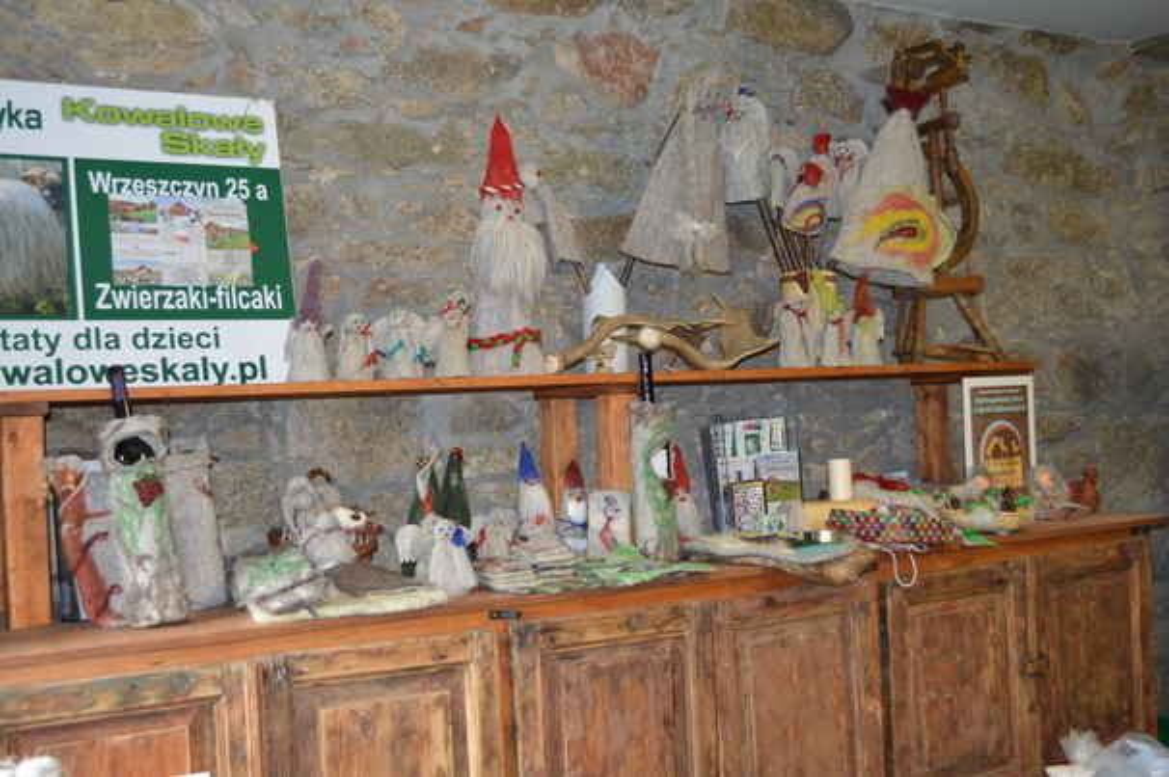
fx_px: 1265
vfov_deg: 34.2
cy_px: 388
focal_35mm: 39
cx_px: 584
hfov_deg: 49.6
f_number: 4.2
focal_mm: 26
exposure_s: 1/60
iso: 720
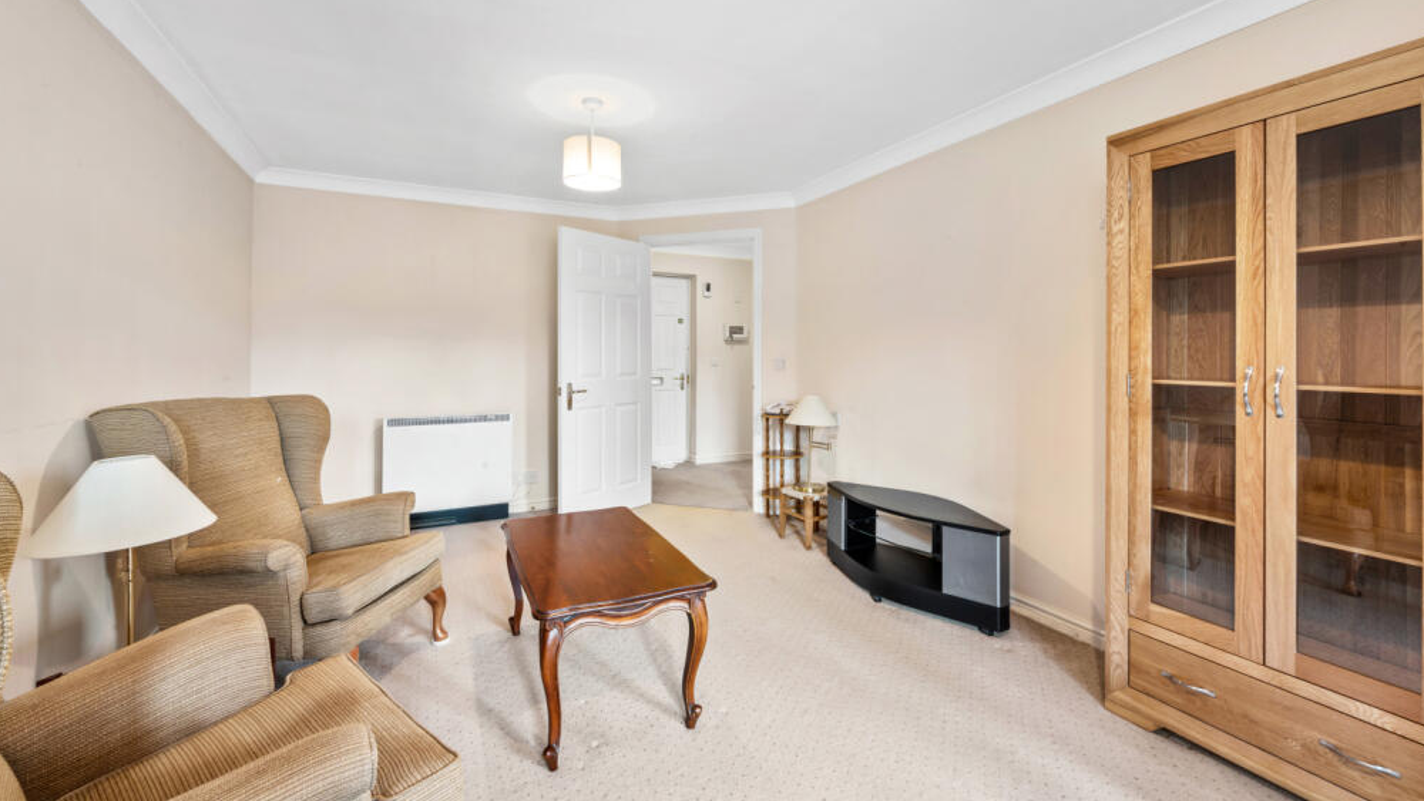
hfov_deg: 103.0
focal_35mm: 15
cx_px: 723
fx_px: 567
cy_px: 364
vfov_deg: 70.4
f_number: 16
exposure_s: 4
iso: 250
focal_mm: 14
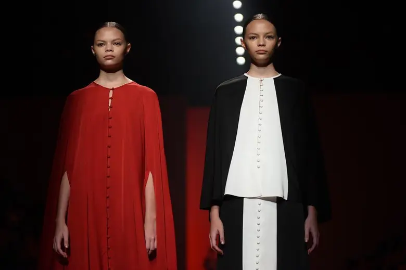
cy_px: 135
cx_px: 203
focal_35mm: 80
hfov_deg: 25.4
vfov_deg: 17.0
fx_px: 902
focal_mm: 80
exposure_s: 1/400
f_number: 2.8
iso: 1250
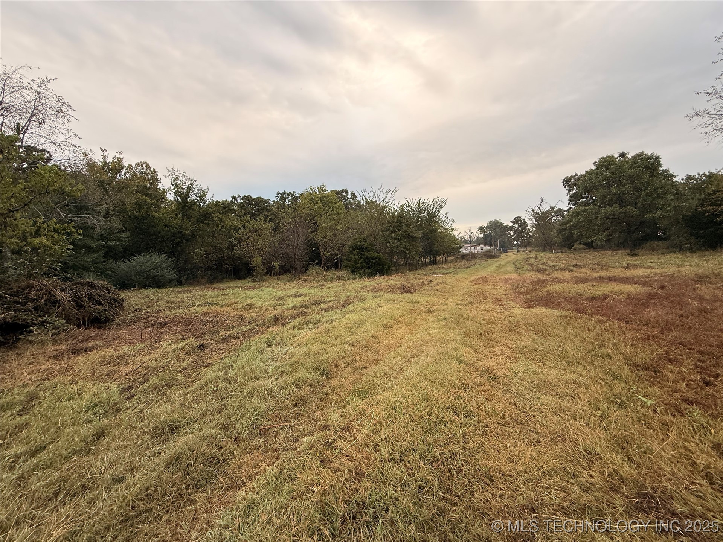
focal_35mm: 14
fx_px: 292
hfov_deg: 102.1
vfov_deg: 85.7
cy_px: 271
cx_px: 362
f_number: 2.2
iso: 80
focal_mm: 2.22
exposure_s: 1/99
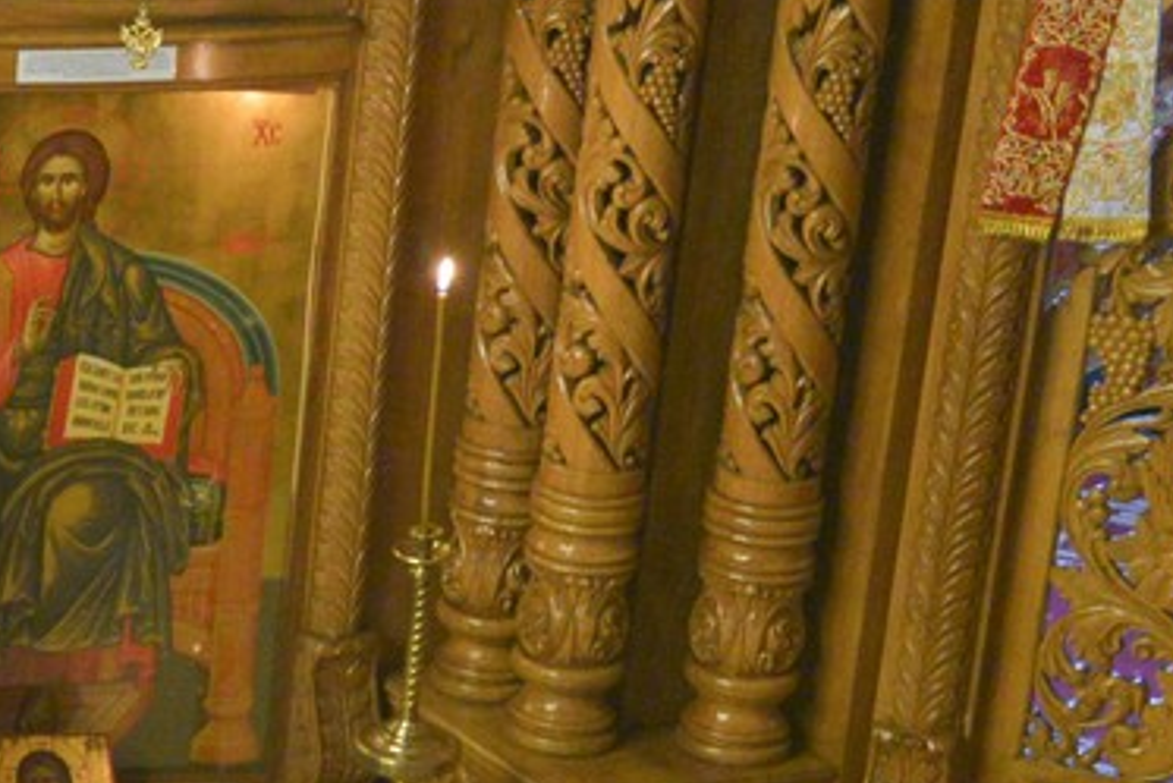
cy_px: 544
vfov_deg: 9.4
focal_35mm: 146
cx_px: -1052
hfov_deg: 12.6
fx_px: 4759
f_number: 2.8
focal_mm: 38
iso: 2500
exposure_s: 1/60
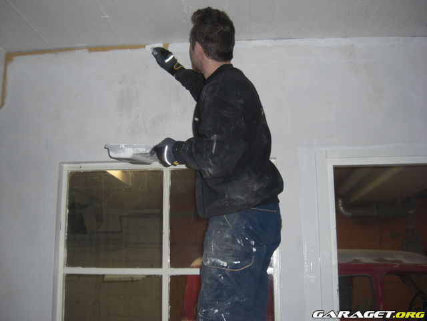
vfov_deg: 37.7
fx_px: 469
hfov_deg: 49.0
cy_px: 160
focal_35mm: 38
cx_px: 214
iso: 100
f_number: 2.8
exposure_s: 1/60
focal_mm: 7.9
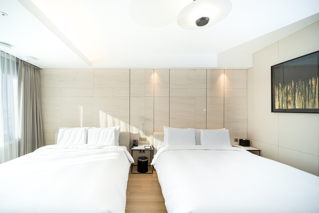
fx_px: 124
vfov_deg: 81.2
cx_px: 160
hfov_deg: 104.3
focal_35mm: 14
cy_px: 106
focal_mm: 14
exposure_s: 1/200
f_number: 6.7
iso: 500
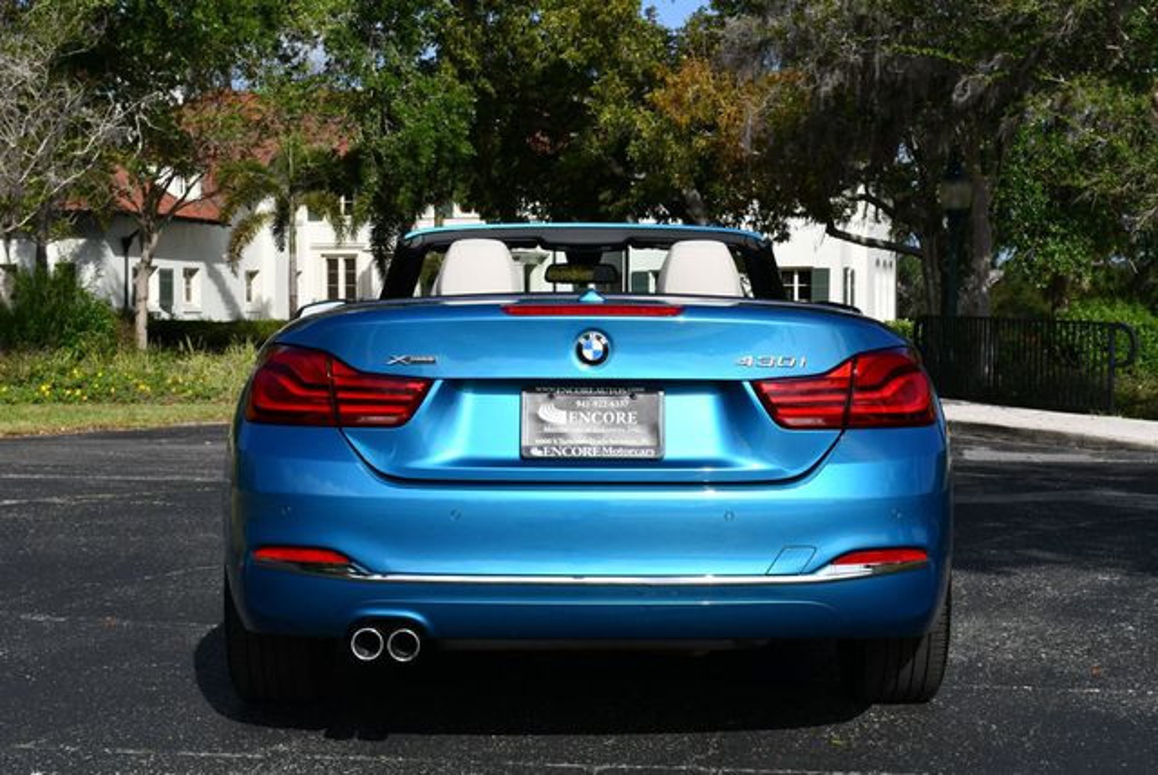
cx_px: 579
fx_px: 2060
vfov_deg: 21.3
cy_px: 388
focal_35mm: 64
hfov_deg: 31.4
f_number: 9
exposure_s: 1/320
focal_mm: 32
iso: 100
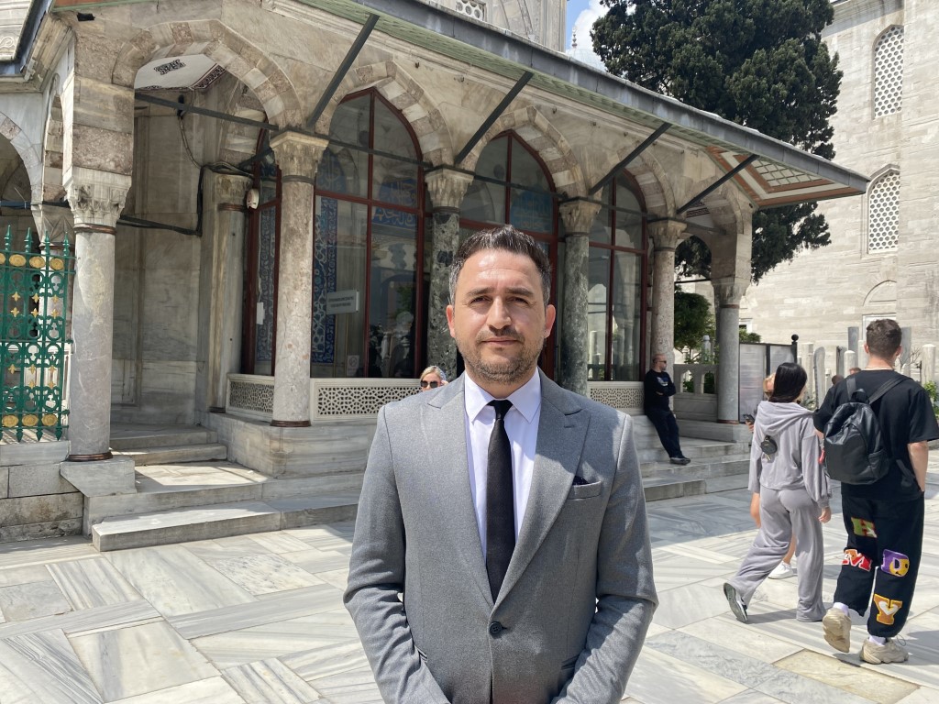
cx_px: 470
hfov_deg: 67.3
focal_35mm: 26
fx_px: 705
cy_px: 352
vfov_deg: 53.1
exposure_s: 1/2222
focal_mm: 4.25
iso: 32
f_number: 1.8
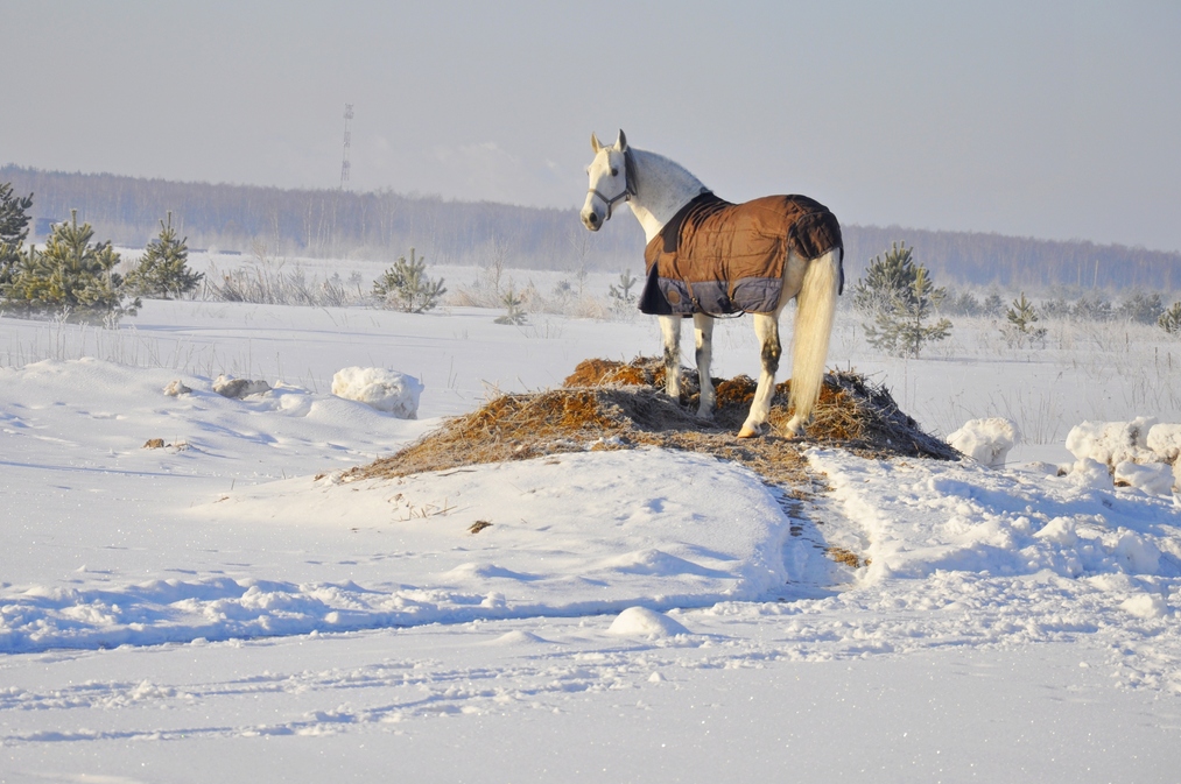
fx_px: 6114
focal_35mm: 187
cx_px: 560
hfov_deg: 11.0
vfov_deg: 7.3
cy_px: 343
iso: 200
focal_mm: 105
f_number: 6.7
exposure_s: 1/750
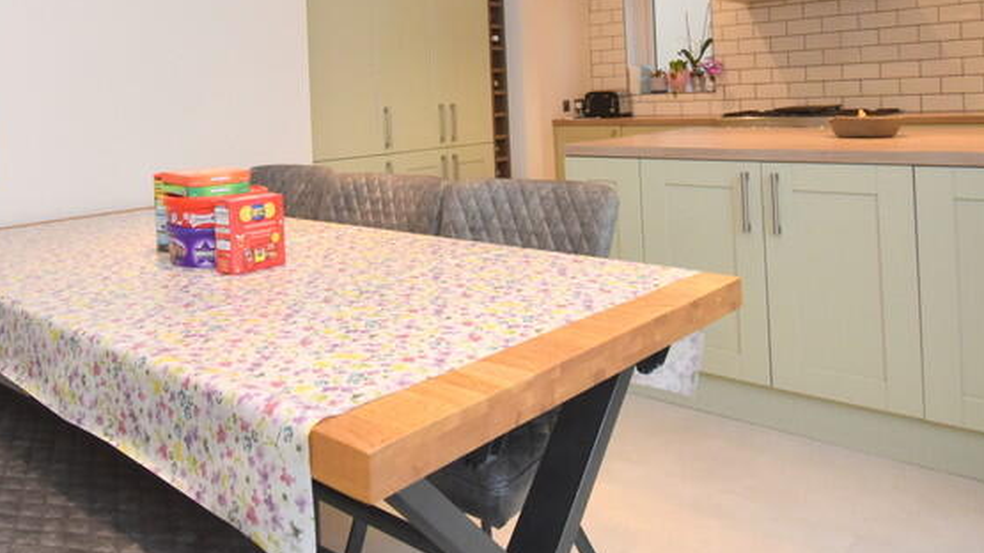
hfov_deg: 64.3
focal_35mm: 29
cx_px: 324
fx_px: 757
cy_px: 102
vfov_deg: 38.5
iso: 800
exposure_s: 1/125
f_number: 4.5
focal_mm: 10
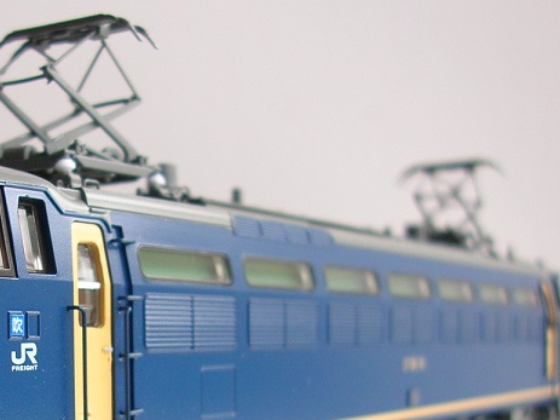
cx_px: 111
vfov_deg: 21.3
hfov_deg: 28.0
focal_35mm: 68
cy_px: 336
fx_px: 1100
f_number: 2.8
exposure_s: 1/74.8
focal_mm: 5.8
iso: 50
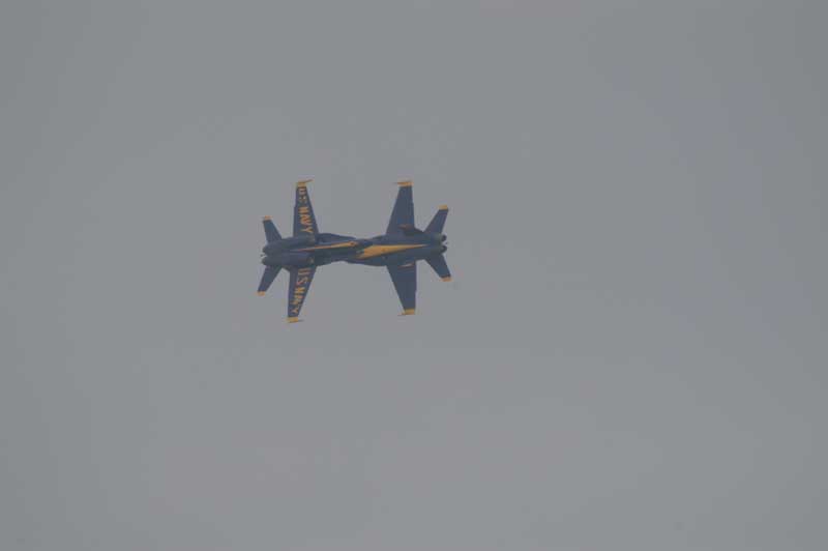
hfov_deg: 4.6
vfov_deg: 3.0
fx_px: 10341
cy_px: 276
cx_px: 414
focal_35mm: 450
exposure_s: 1/2500
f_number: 6.3
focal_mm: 300
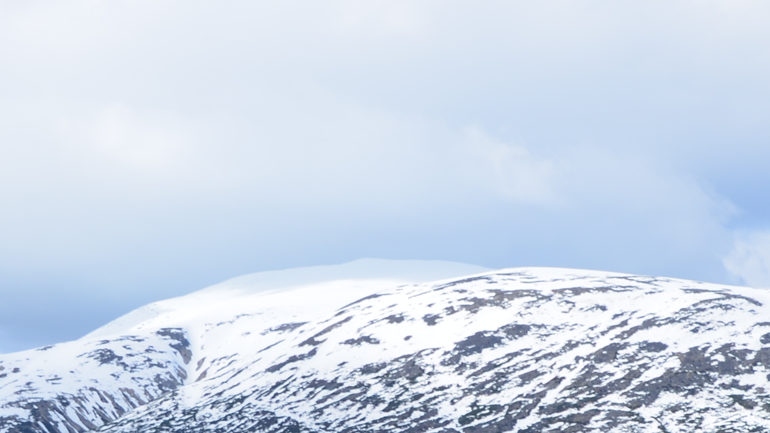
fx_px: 2933
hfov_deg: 14.9
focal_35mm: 144
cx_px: 487
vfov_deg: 8.4
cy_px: 461
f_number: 11
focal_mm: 29
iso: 100
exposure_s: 1/125
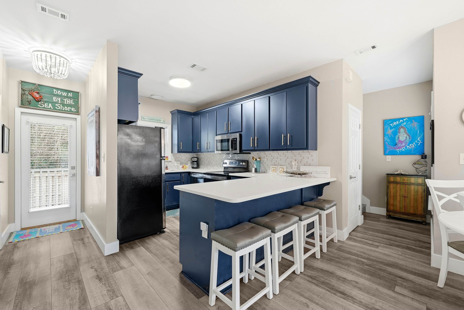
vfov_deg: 81.3
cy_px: 155
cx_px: 232
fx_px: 181
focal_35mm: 14
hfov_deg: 104.2
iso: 400
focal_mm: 14
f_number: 9
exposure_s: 1/50
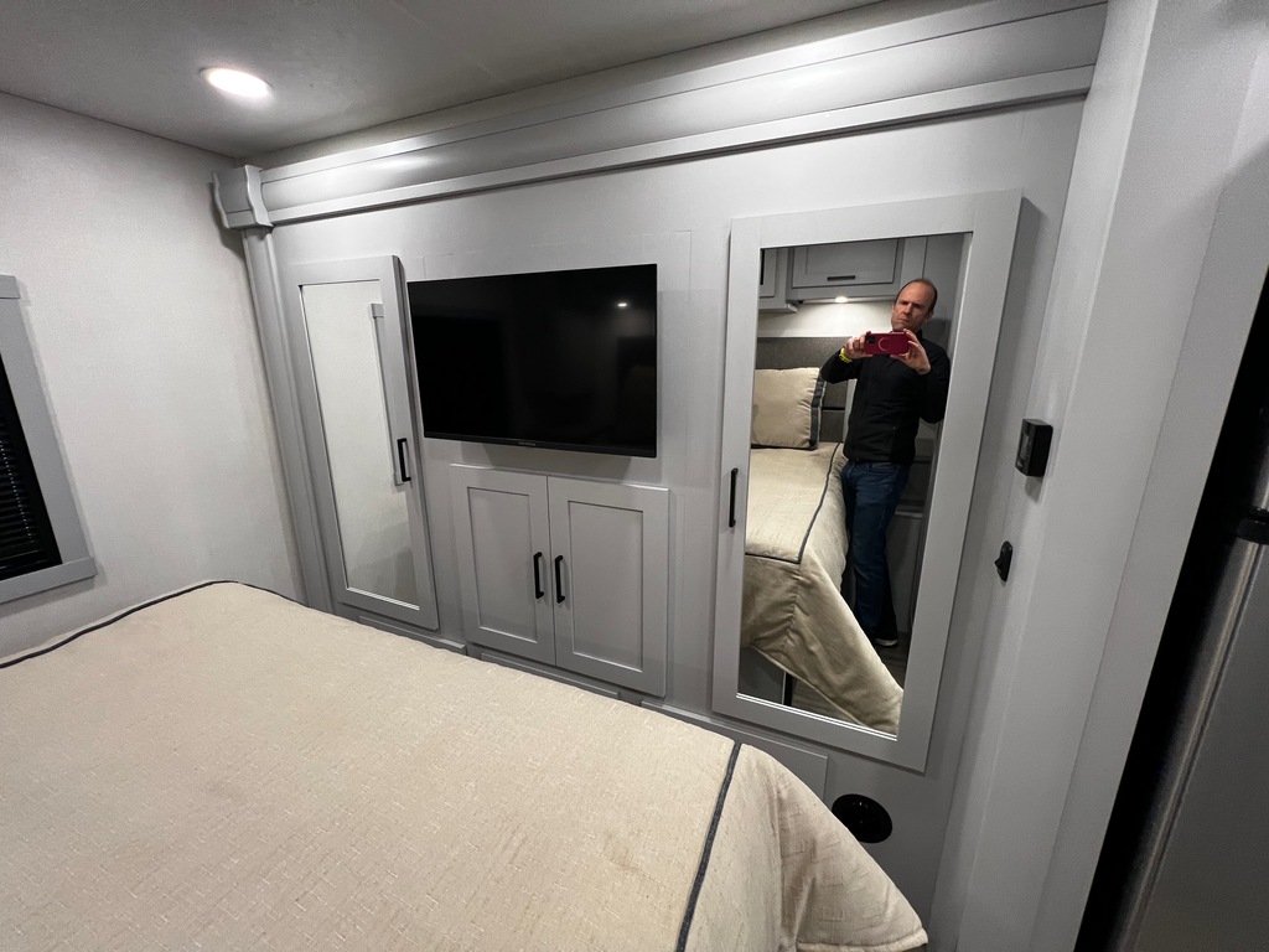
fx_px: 477
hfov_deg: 106.2
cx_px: 634
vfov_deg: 89.9
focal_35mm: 13
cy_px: 476
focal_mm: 1.57
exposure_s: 1/60
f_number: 1.8
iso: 250
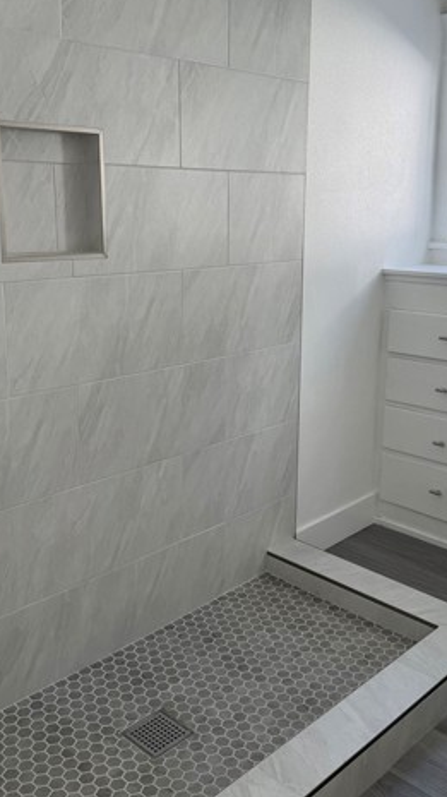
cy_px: 358
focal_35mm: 36
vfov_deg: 55.2
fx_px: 760
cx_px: 248
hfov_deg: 32.8
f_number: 1.78
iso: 80
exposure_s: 1/178
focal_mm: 6.76
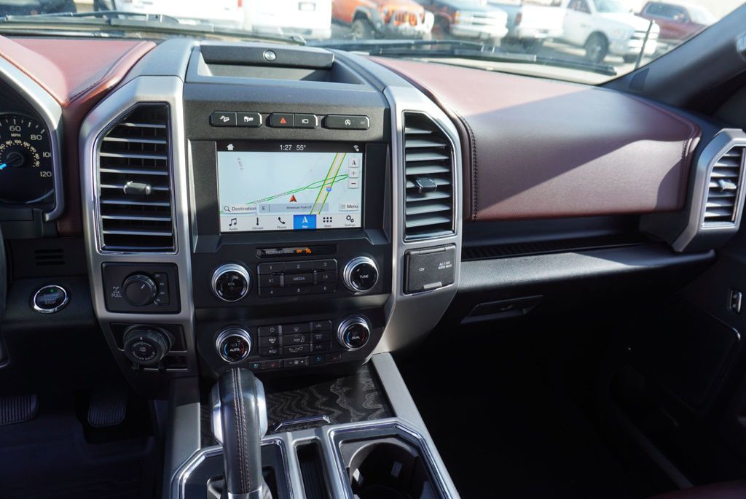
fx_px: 498
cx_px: 373
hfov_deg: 73.7
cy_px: 250
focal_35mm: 24
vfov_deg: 53.2
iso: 100
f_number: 4.5
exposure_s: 1/80
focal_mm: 16
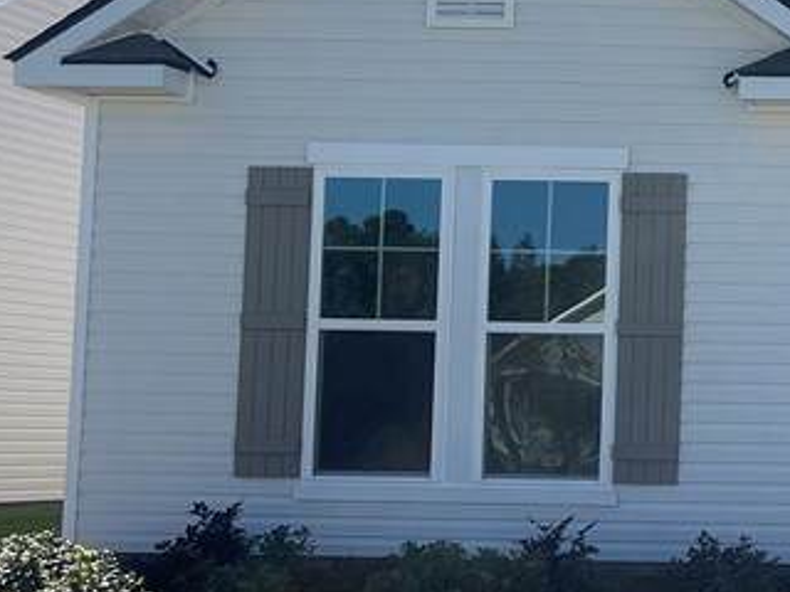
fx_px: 1826
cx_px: 1173
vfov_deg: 18.4
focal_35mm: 80
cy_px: 323
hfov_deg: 20.9
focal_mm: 5.1
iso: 32
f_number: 1.6
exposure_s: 1/4348
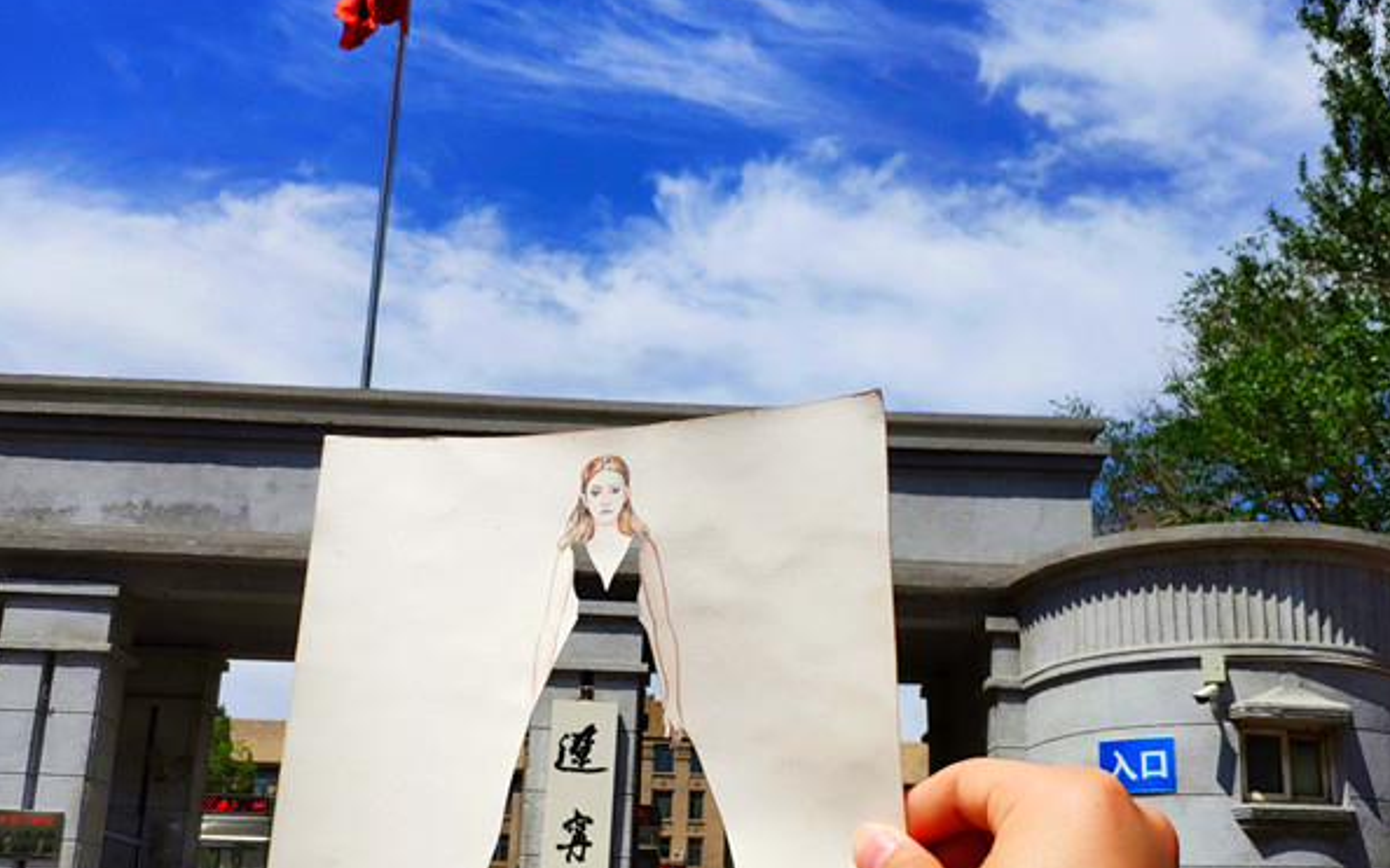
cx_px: 697
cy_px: 531
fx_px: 1136
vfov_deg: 41.6
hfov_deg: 62.9
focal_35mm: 30
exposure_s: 1/4096
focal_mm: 4.22
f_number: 1.8
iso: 100
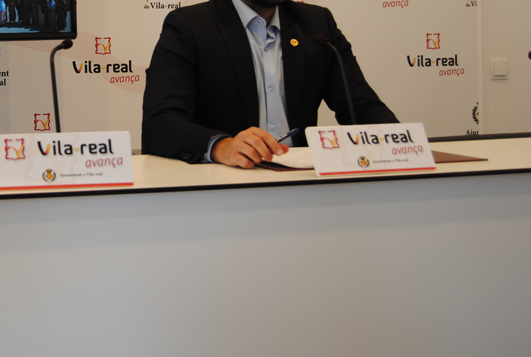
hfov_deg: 29.6
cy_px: 33
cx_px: 23
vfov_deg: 20.9
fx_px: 946
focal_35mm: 64
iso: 200
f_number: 3.8
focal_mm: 22
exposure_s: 1/60
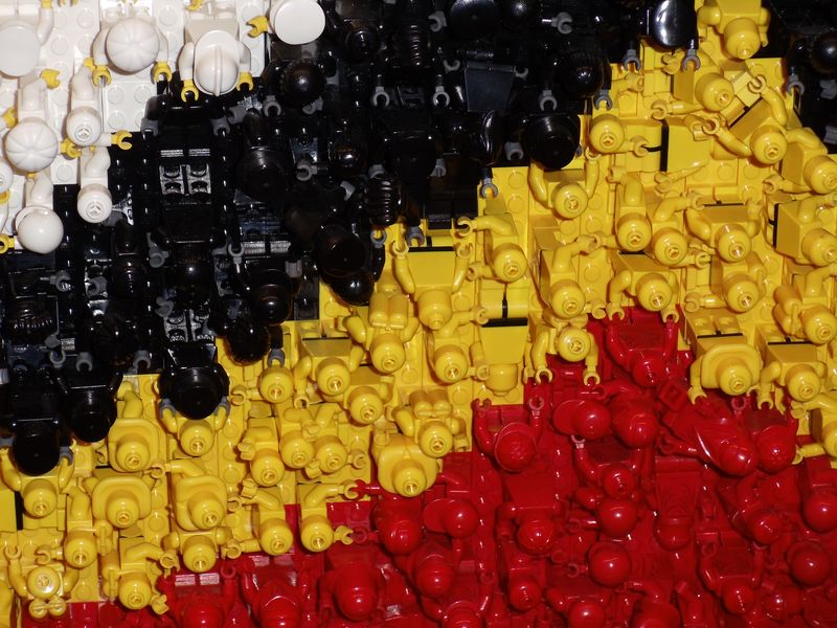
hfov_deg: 11.5
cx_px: 418
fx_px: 4159
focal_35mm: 172
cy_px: 314
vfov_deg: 8.6
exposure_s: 1/60
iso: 80
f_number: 5.1
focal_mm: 23.45
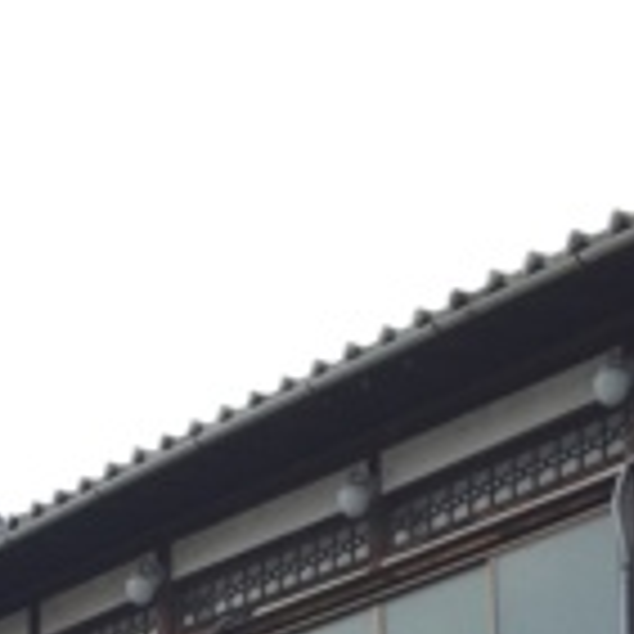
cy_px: 998
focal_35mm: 109
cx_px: 297
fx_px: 2259
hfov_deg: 16.0
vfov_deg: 14.7
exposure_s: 1/565
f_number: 2.2
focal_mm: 4.15
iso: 32
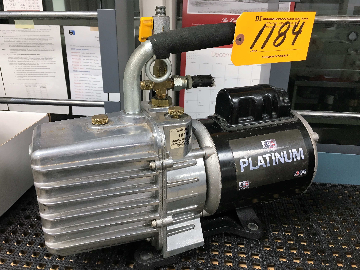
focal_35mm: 29
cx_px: 180
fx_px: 302
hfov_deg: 61.7
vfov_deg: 48.2
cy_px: 135
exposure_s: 1/30
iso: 64
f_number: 2.2
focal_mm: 4.15
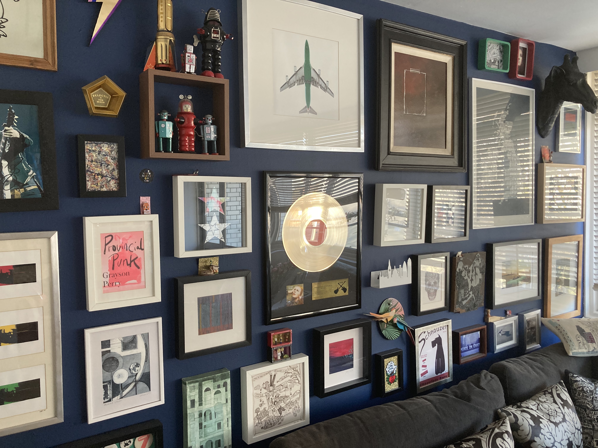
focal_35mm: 28
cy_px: 224
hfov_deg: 63.4
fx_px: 484
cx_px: 299
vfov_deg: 49.7
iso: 160
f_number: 1.8
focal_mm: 3.99
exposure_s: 1/60
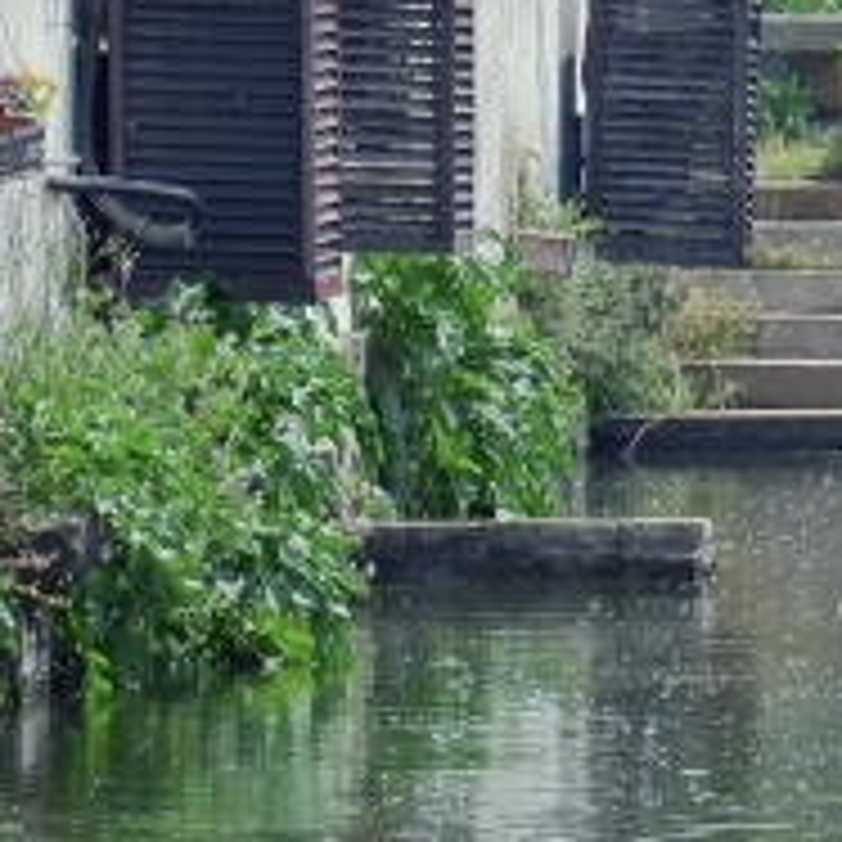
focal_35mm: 928
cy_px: 14
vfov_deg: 1.9
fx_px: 25538
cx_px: 1909
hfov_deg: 1.9
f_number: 8
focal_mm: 113.8
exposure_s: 1/320
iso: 200
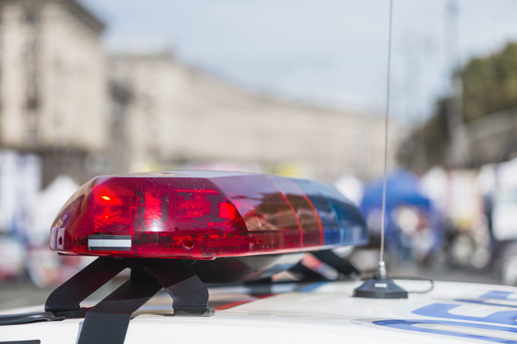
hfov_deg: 19.5
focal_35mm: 105
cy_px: 172
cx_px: 258
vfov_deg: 13.0
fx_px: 1507
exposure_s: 1/1600
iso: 160
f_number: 4
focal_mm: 105
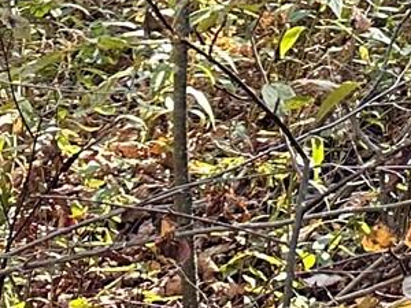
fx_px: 1947
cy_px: -542
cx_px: 1392
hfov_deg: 8.8
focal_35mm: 164
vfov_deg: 8.0
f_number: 1.78
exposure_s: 1/171
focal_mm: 6.86
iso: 100
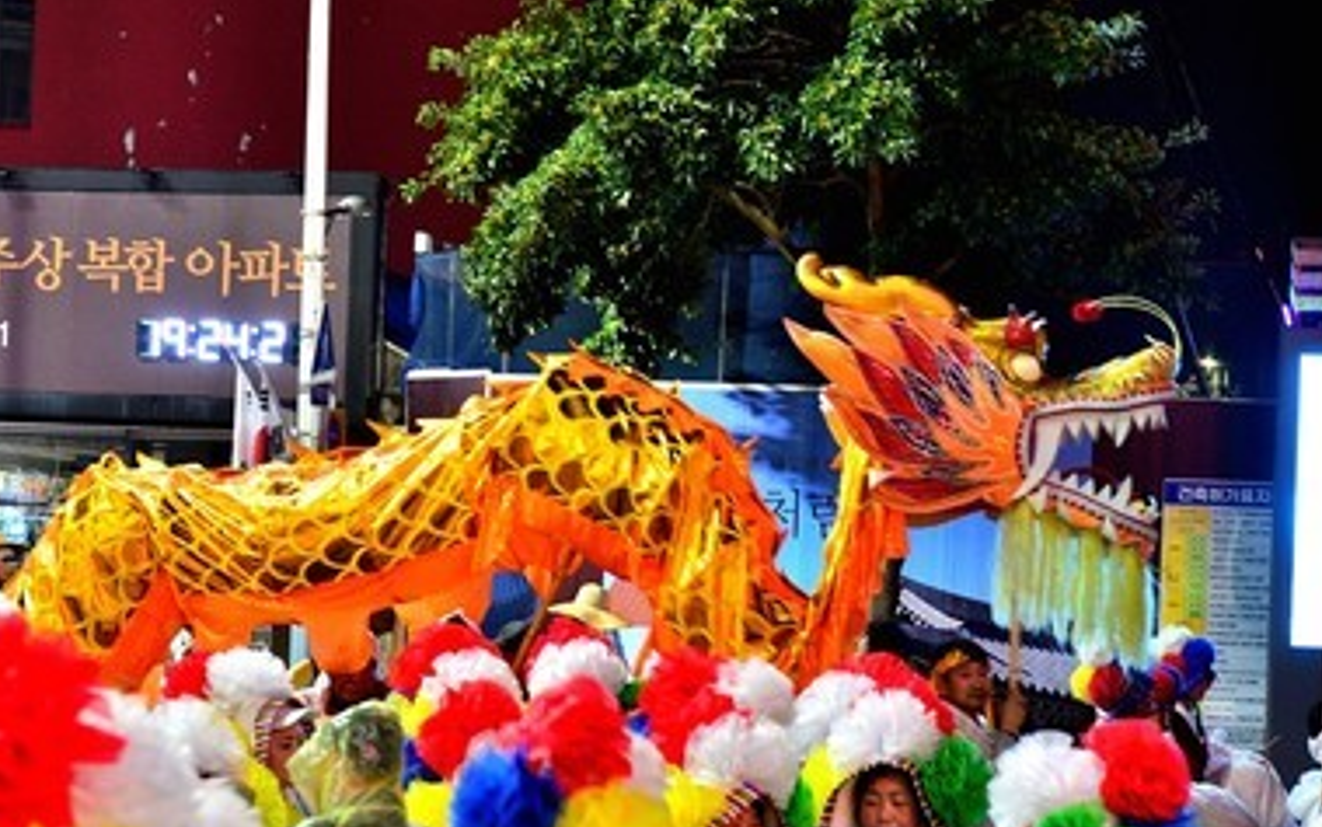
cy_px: 508
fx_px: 2558
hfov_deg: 29.0
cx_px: 701
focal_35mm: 71
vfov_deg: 18.3
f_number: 4
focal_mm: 44
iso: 1600
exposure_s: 1/30
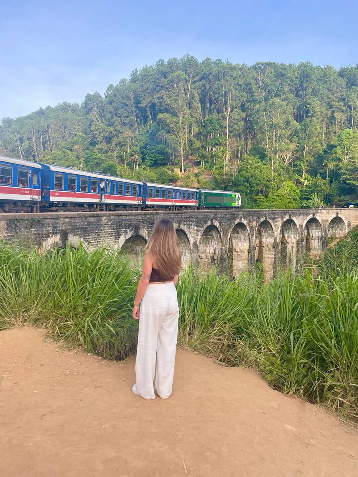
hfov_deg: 53.1
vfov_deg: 67.3
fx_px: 359
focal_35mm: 26
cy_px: 238
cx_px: 179
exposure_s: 1/307
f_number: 1.6
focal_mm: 4.2
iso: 32
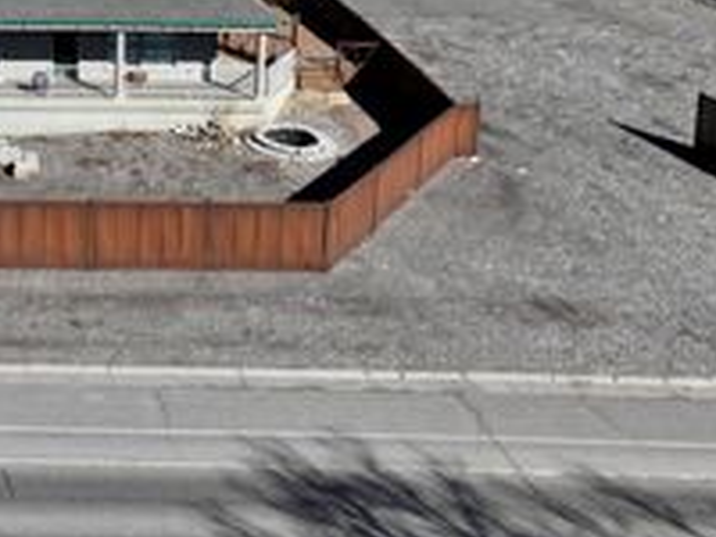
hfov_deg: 28.9
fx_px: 1241
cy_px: -93
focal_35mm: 60
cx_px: -90
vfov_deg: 22.6
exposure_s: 1/2500
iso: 120
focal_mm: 12.29
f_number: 2.8
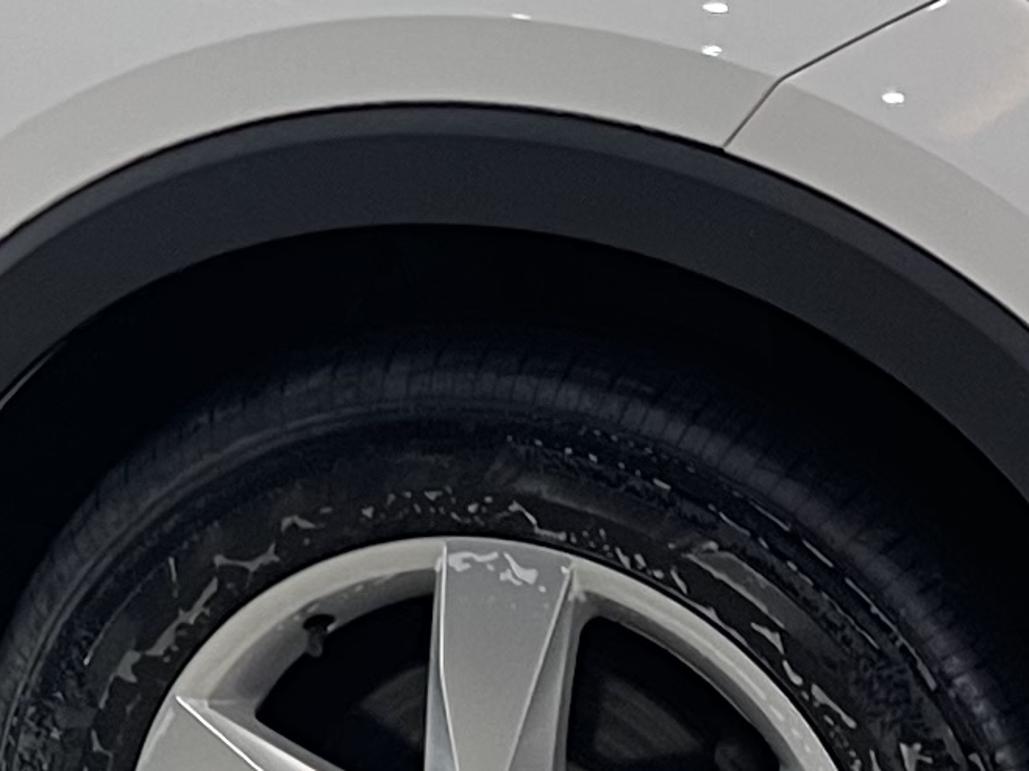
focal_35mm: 153
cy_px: -339
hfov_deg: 12.3
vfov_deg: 9.5
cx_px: -481
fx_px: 4547
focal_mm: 5.1
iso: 64
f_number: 1.6
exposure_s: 1/50
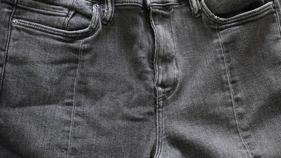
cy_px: 81
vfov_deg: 25.4
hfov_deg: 43.7
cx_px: 143
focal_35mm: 47
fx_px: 350
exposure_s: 1/60
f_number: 4.5
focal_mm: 28
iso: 6400
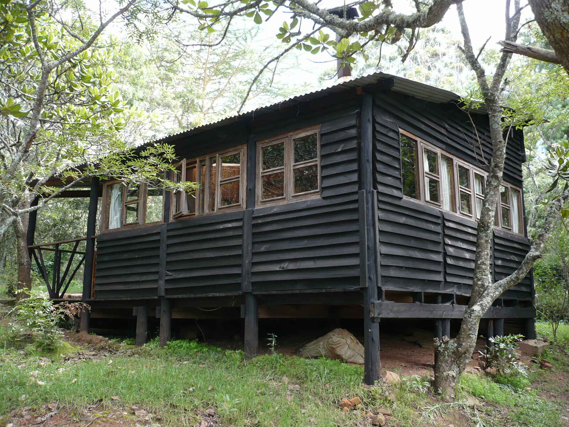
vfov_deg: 40.7
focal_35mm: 35
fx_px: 575
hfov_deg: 52.6
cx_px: 284
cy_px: 214
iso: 100
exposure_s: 1/100
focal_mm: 5.8
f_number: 2.8
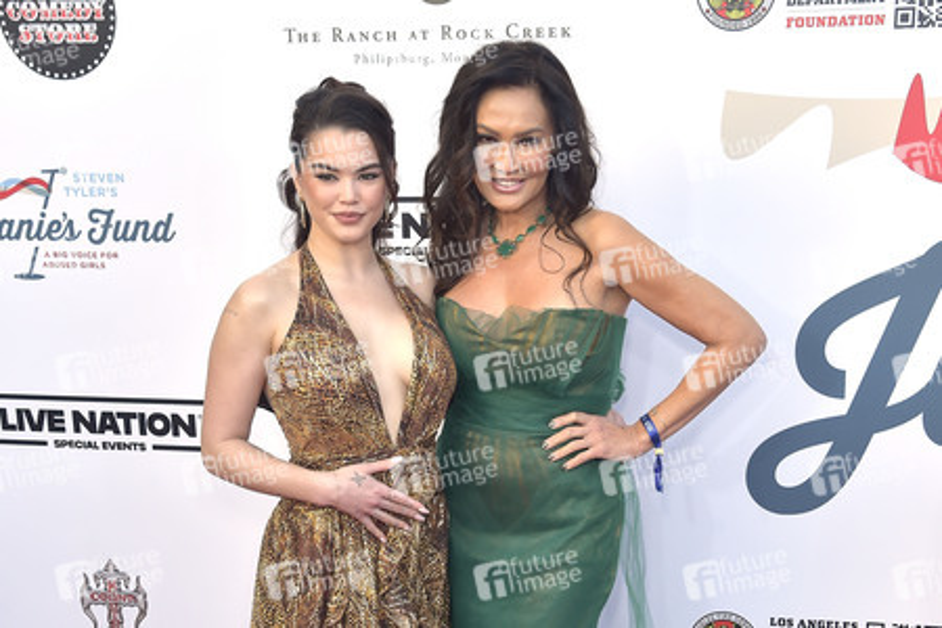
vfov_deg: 35.1
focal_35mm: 38
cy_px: 314
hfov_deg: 50.7
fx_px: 994
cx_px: 471
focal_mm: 38
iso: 500
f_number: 6.3
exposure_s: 1/250
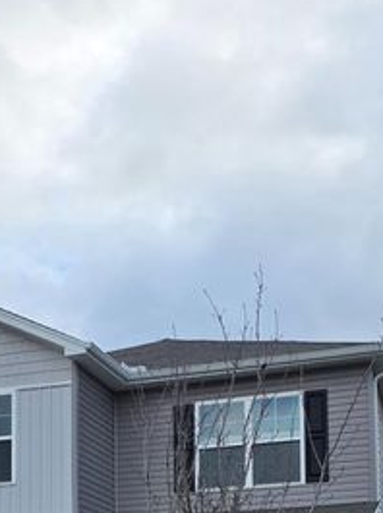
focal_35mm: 58
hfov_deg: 25.2
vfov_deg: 29.7
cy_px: 572
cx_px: 180
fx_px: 858
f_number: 1.7
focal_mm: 6.3
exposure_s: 1/3531
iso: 80
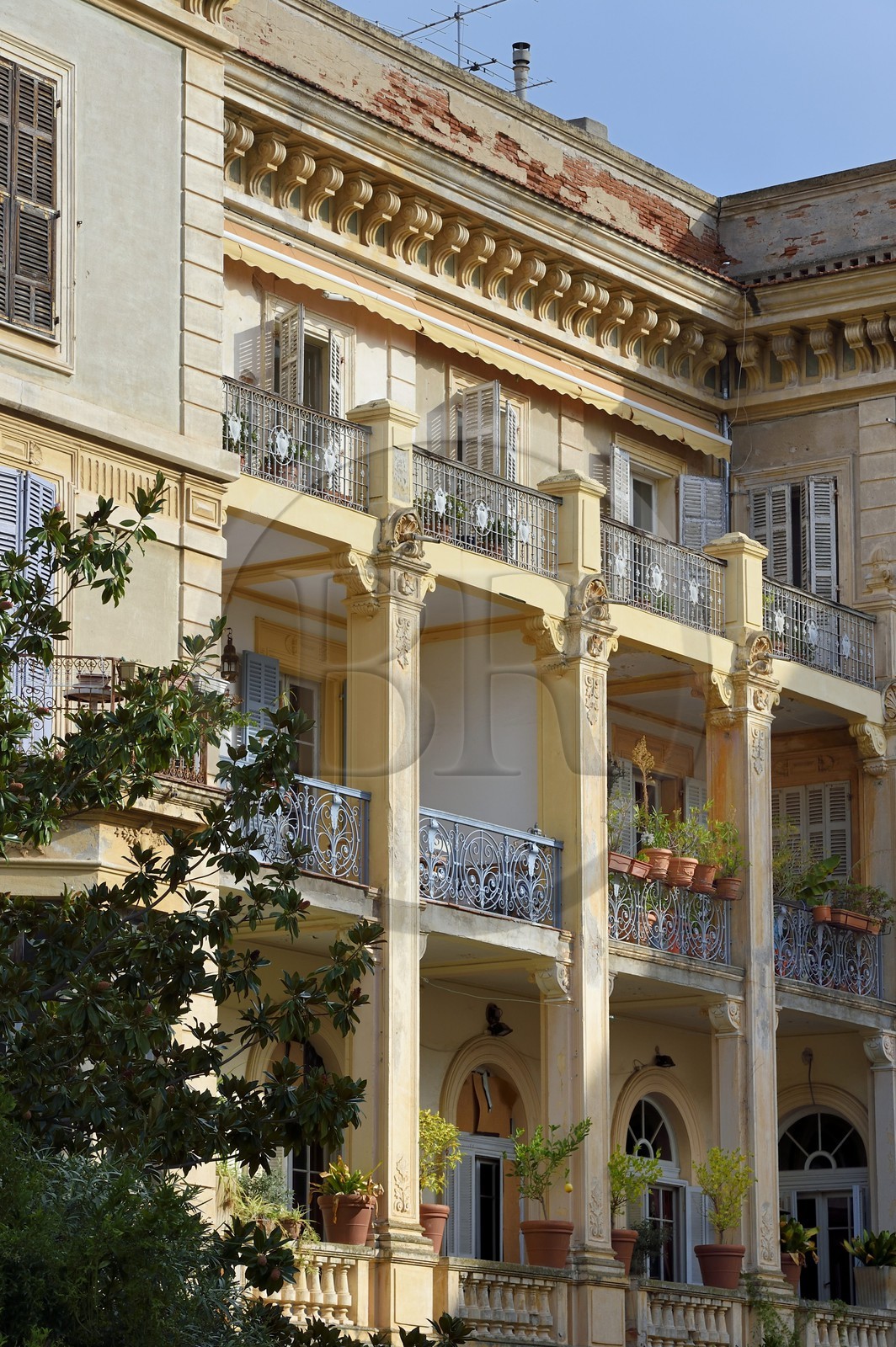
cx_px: 448
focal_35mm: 116
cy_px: 674
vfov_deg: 17.7
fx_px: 4338
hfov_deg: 11.8
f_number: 10
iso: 200
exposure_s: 1/250
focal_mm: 116
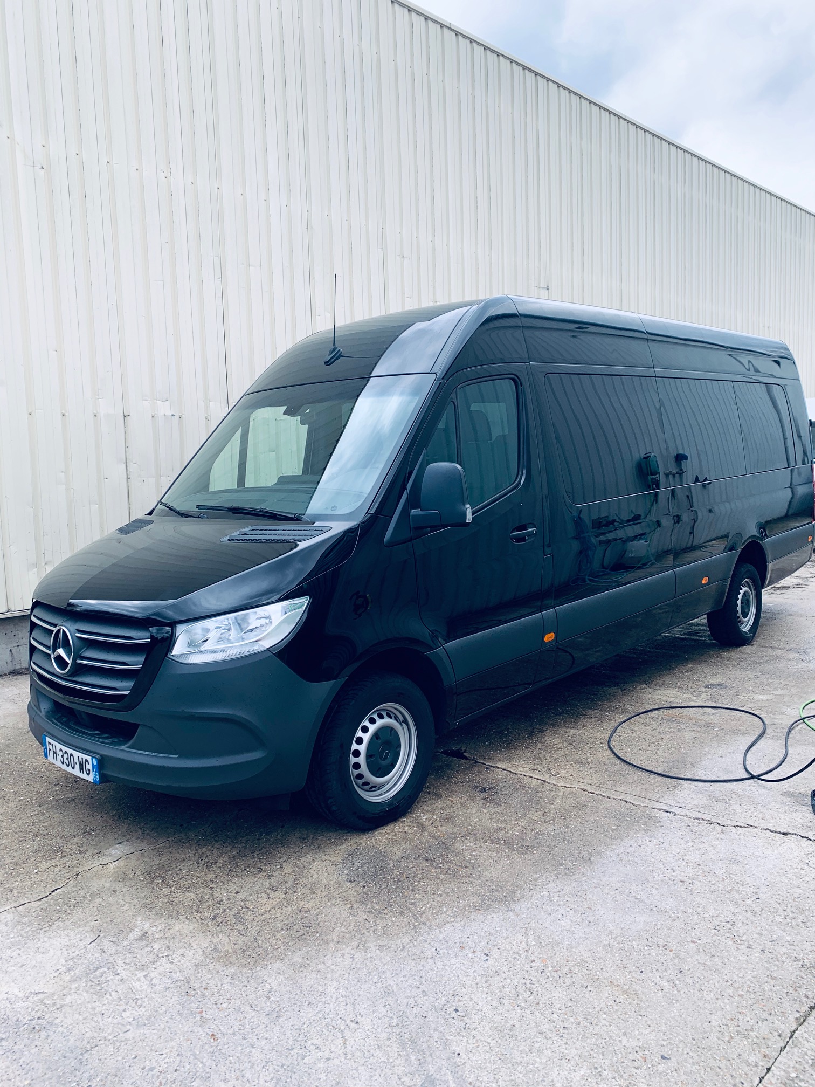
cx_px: 408
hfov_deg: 53.1
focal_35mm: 26
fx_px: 816
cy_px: 544
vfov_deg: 67.3
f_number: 1.8
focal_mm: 4.25
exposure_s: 1/273
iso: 25
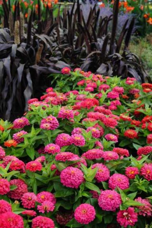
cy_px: 114
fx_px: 333
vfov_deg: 37.9
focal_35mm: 52
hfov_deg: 25.7
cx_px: 76
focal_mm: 35
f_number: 5.6
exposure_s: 1/80
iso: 100
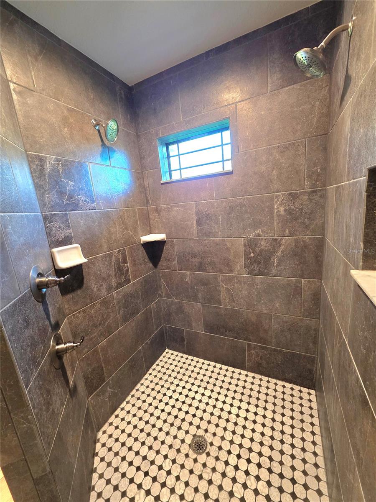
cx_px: 188
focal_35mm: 13
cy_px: 251
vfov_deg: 106.2
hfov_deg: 89.9
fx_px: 188
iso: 500
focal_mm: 2.2
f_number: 1.9
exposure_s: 1/60.2
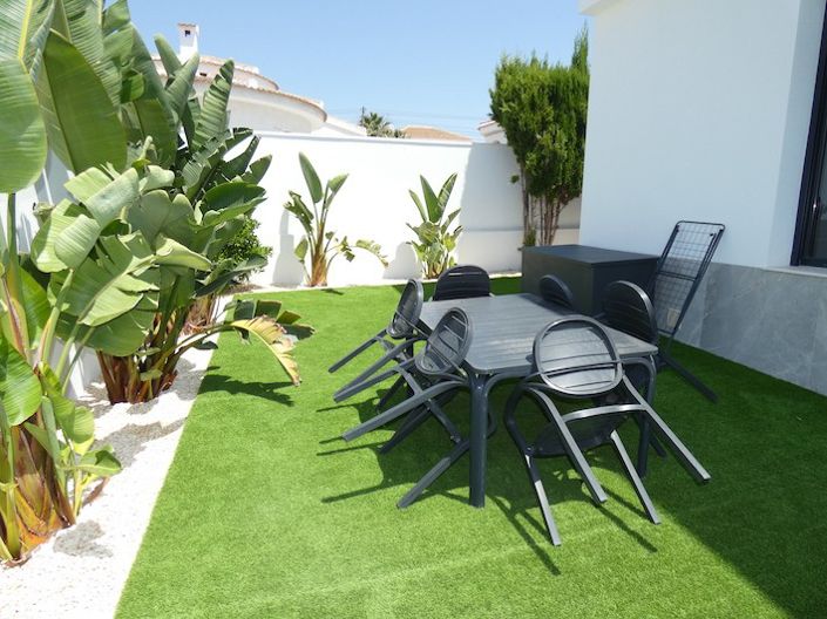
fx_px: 478
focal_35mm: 20
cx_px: 414
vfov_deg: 65.9
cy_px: 310
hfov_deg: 81.8
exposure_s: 1/1000
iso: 80
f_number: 2.8
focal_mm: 3.6
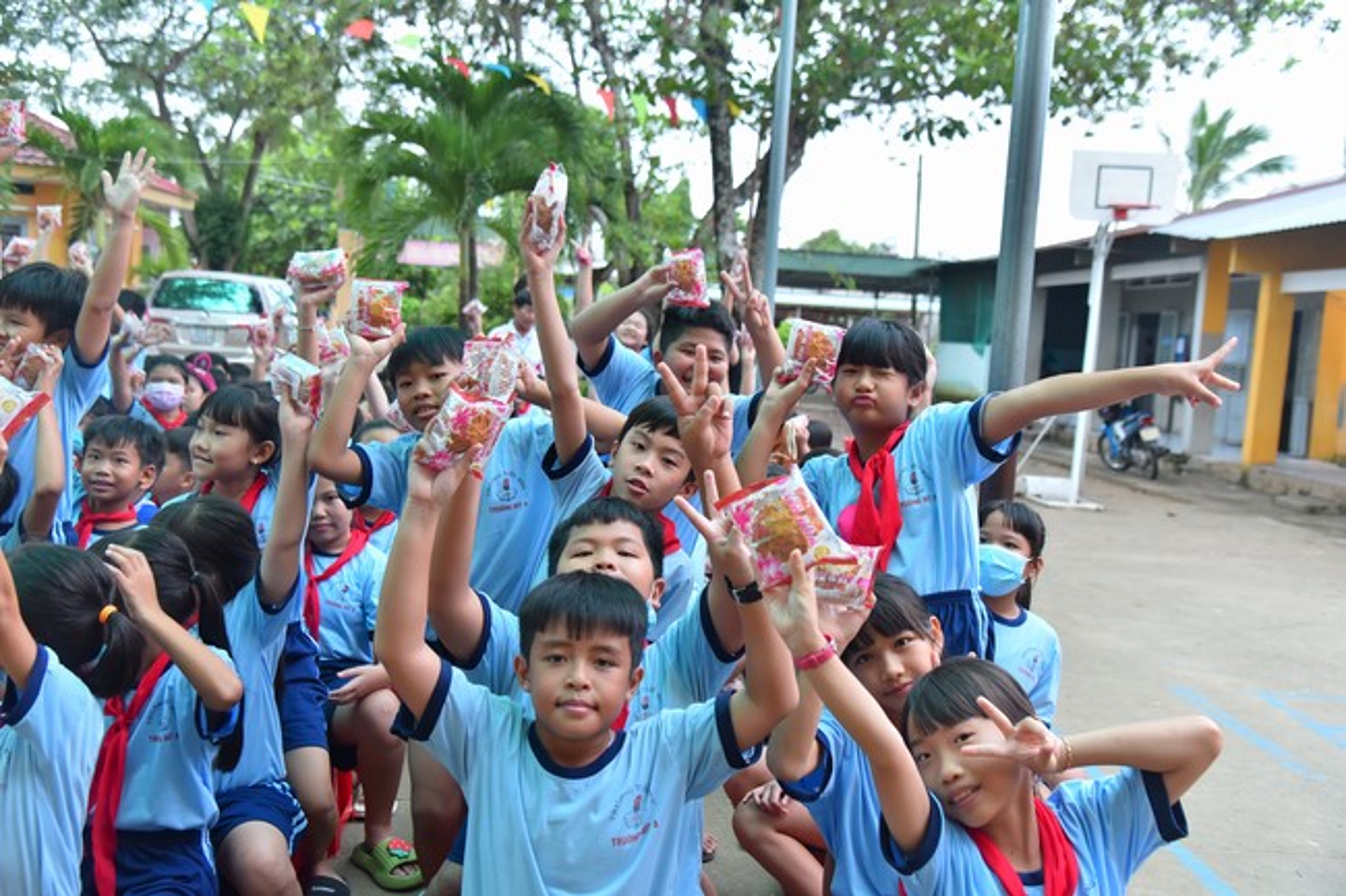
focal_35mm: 35
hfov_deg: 54.4
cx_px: 673
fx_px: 1308
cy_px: 448
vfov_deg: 37.8
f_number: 5.6
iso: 400
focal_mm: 35
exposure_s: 1/160
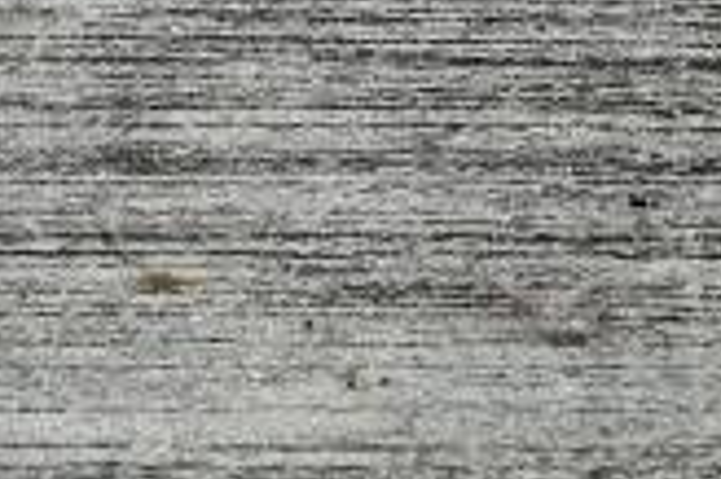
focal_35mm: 754
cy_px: -903
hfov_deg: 2.7
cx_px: 2783
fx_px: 15086
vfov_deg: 1.8
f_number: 6.3
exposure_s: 1/1000
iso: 200
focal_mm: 95
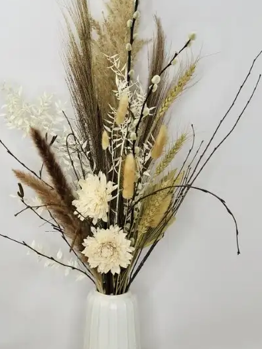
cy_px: 175
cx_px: 123
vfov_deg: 24.7
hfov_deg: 18.7
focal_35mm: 79
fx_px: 798
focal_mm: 6
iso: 25
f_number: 2.4
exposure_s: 1/100
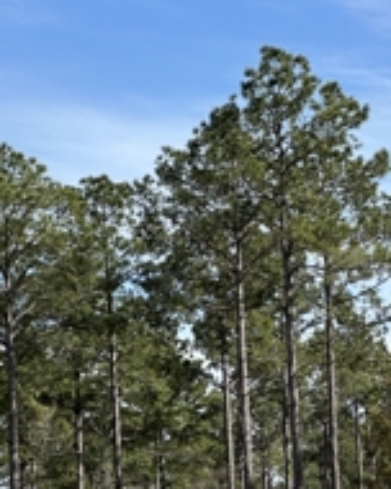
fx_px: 2285
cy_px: 358
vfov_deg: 12.2
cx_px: 458
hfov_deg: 9.7
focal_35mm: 158
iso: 32
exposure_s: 1/506
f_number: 2.8
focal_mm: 9
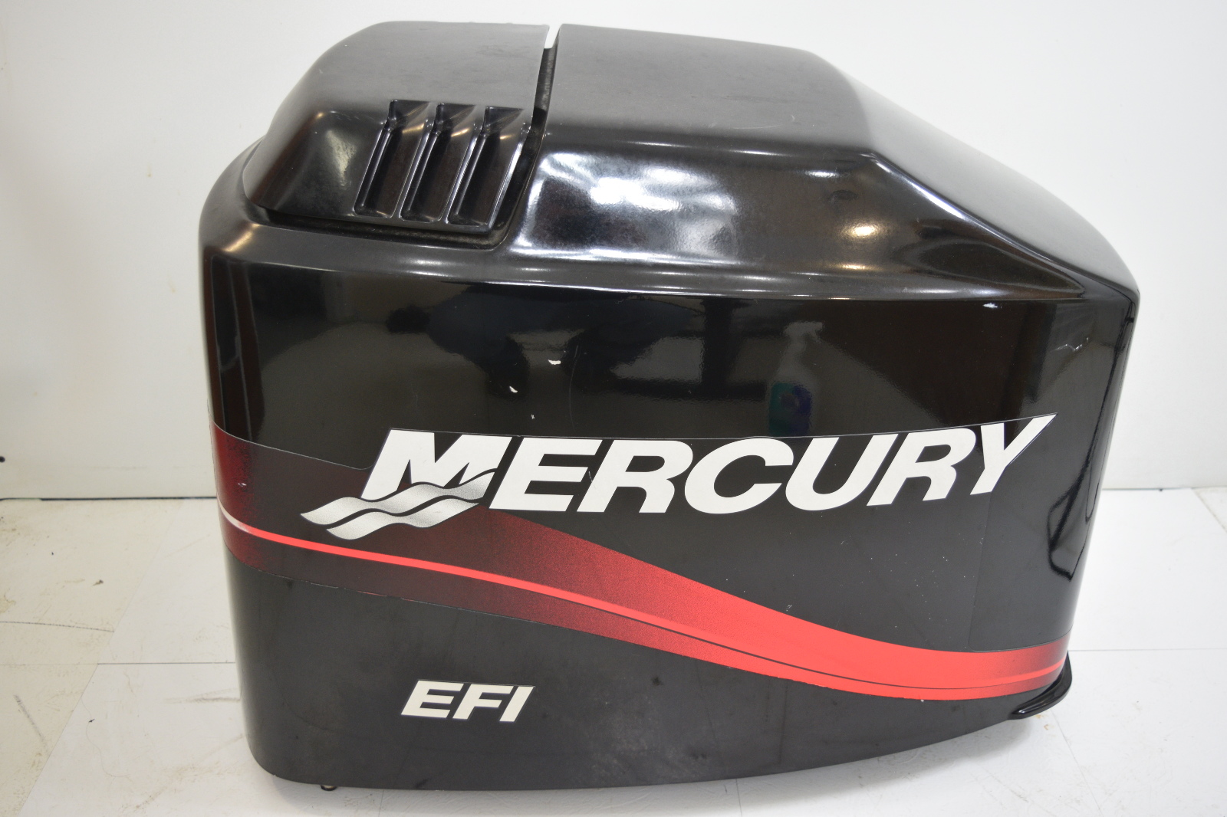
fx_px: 1227
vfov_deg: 36.9
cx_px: 614
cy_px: 408
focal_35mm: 36
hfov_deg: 53.1
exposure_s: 1/80
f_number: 4.5
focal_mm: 24
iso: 400
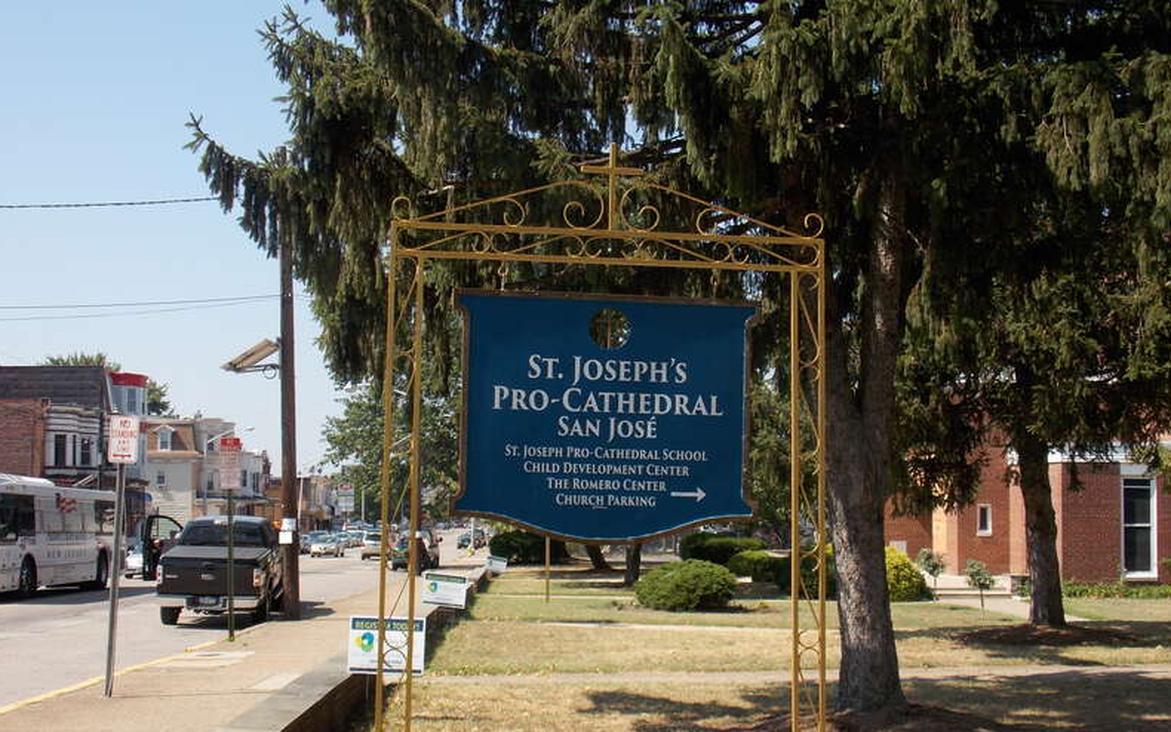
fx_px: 1404
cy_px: 433
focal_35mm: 44
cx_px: 587
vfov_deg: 29.2
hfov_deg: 45.3
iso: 80
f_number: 3.6
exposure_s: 1/500
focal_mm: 7.3
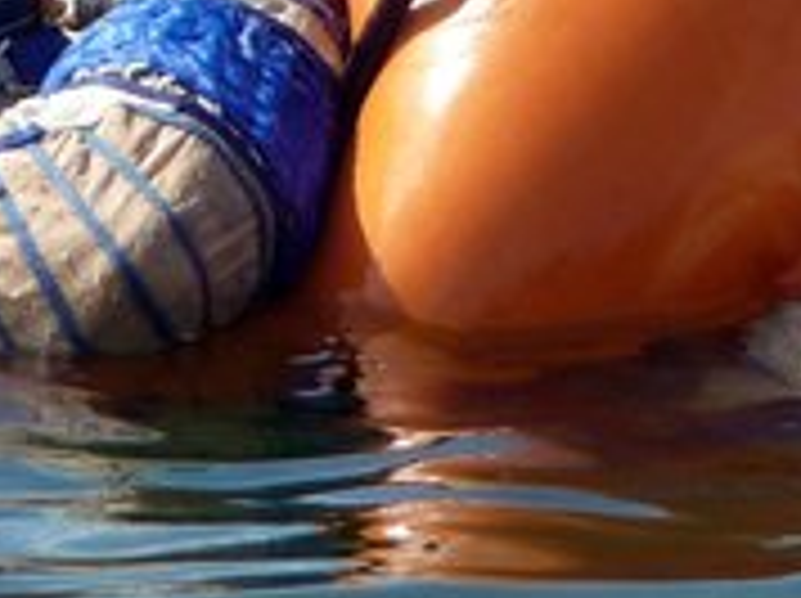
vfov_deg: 1.4
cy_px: -175
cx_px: 376
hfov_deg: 1.8
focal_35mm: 1081
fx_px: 24980
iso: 100
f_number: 4.8
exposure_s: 1/320
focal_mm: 36.4
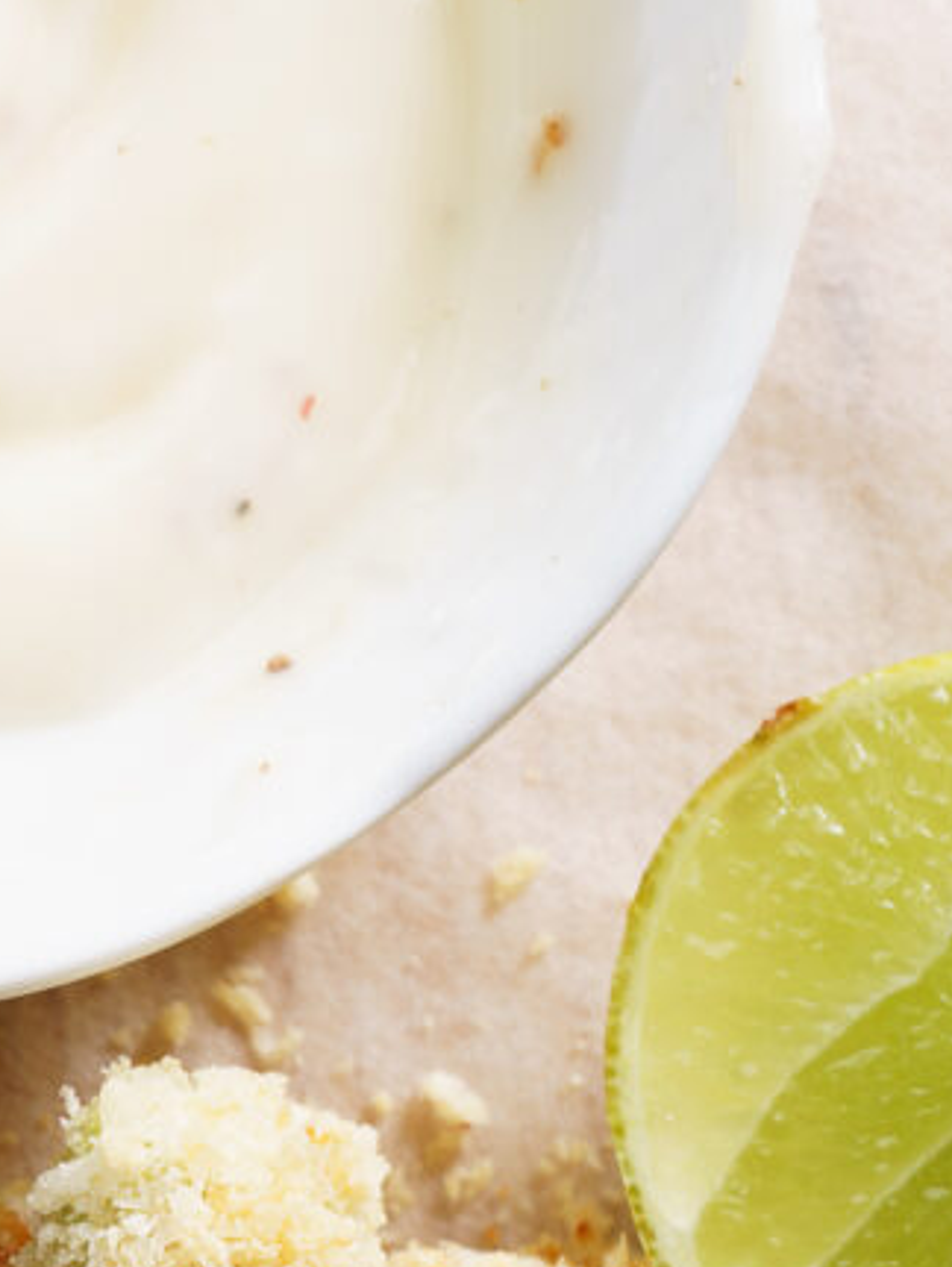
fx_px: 13218
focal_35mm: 361
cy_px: 2284
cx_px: -588
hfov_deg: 4.1
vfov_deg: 5.4
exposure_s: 1/125
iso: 125
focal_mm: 90
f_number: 8
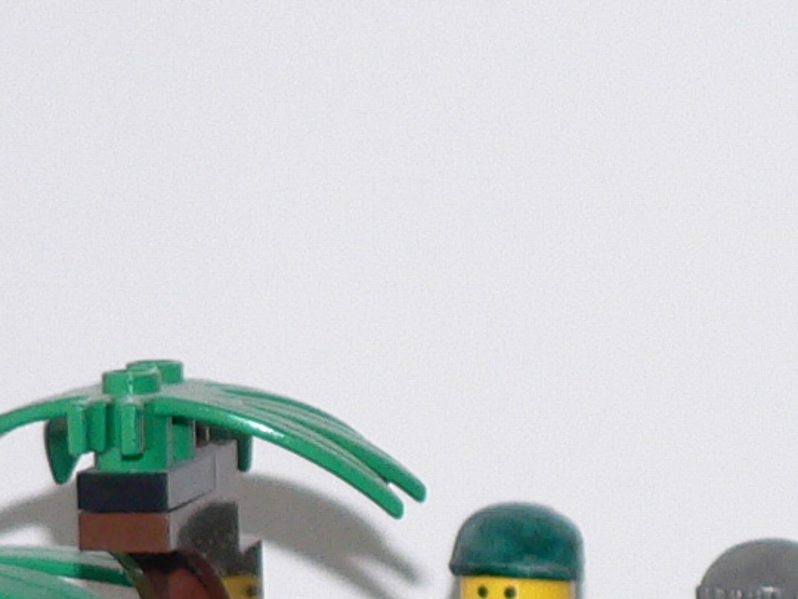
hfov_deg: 4.3
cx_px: 1318
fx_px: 10604
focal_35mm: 460
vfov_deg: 3.2
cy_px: 825
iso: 100
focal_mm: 16.2
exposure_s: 1/60
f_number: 2.8
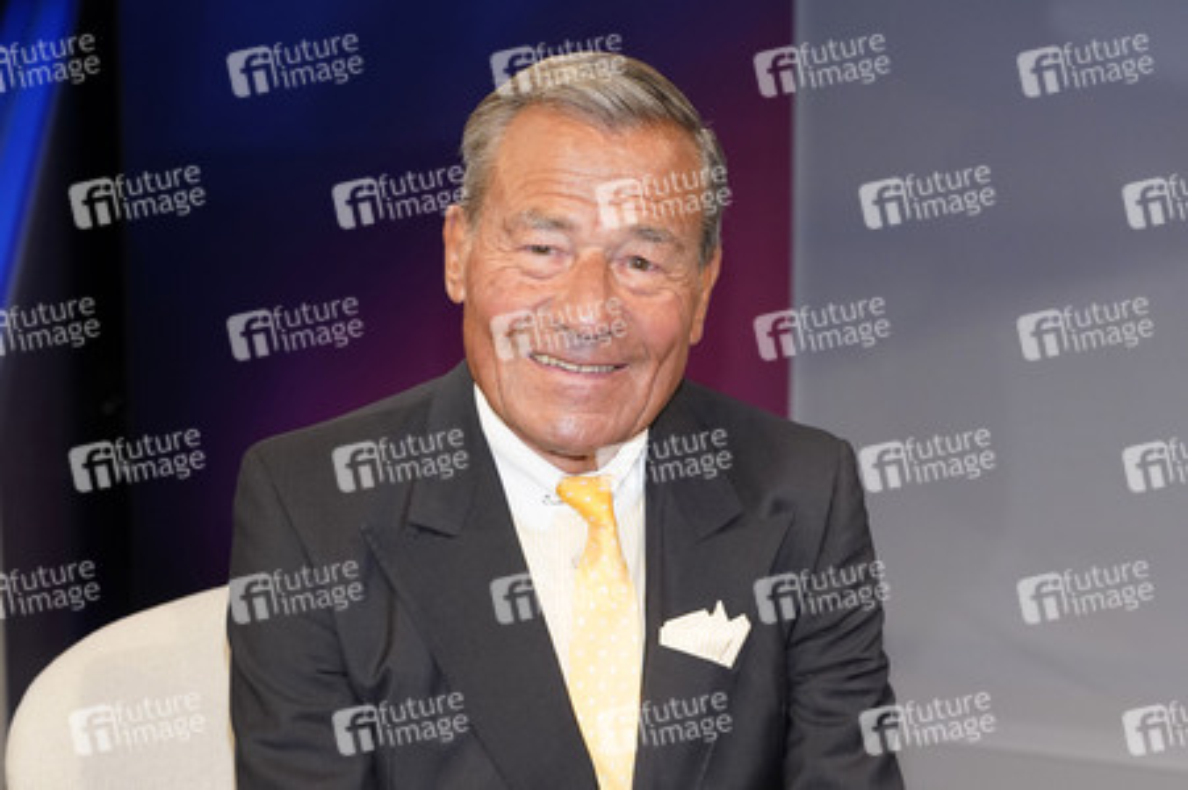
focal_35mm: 54
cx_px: 594
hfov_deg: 36.9
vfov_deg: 25.0
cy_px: 395
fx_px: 1781
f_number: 5.6
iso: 2000
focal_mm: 54
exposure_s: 1/160
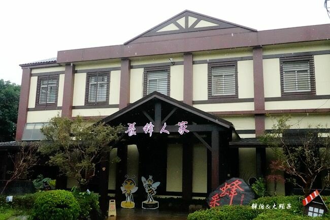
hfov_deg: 53.1
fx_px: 330
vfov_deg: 36.9
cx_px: 165
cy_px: 110
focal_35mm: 36
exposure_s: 1/1250
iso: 6400
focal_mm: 13.29
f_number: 8
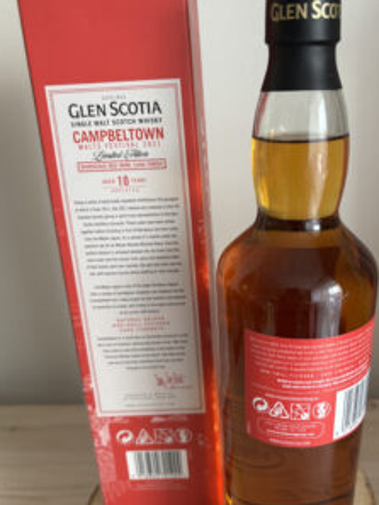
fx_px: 511
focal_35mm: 35
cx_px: 235
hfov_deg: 40.5
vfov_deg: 52.6
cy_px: 265
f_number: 1.6
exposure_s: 1/60
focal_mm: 5.96
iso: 320
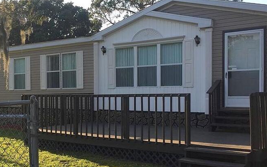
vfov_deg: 27.4
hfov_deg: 42.2
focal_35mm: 47
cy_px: 102
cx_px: 96
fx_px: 342
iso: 32
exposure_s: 1/549
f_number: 2.2
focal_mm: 4.15
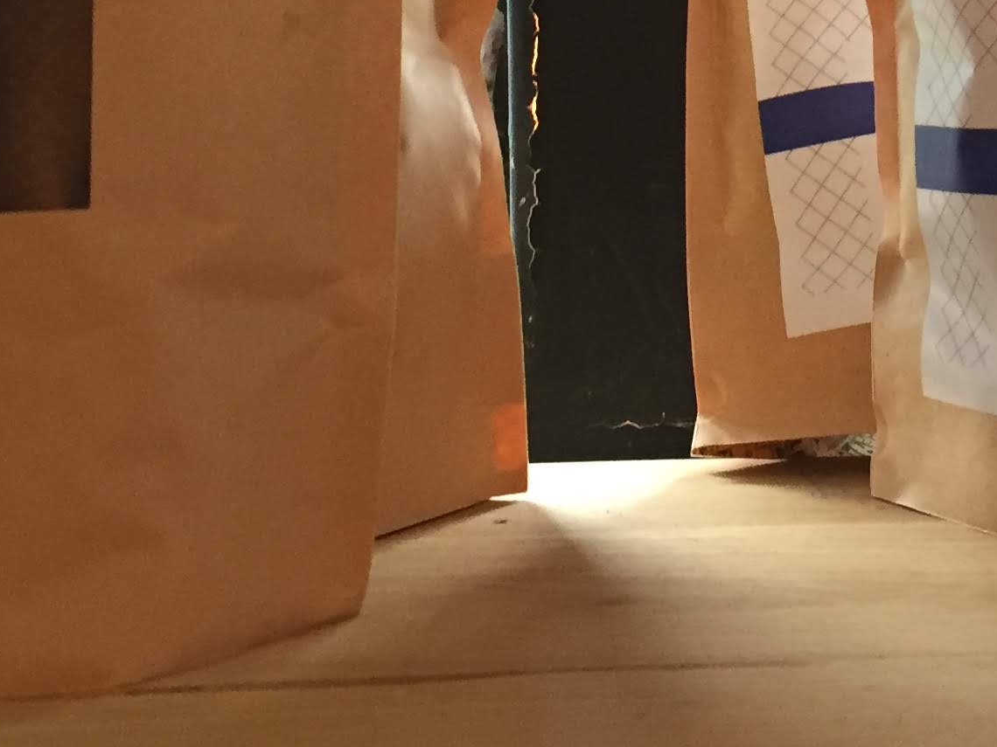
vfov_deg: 16.8
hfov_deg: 23.2
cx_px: 784
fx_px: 2391
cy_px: -210
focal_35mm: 83
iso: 200
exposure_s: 1/33
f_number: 2.2
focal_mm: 4.15
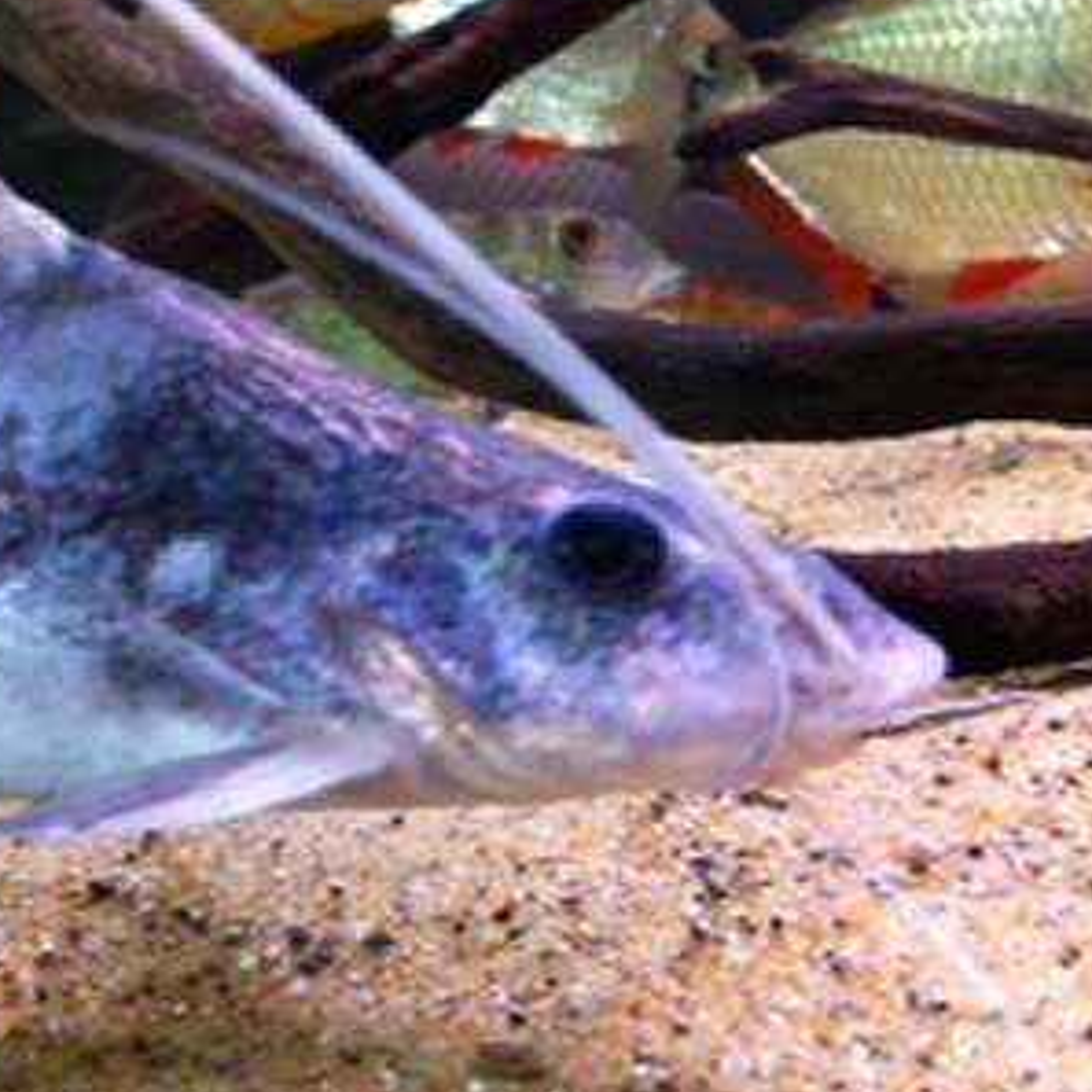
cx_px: 276
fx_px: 1856
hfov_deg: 32.2
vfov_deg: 32.8
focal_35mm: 52
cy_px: 513
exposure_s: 1/15
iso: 160
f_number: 2.8
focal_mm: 3.85
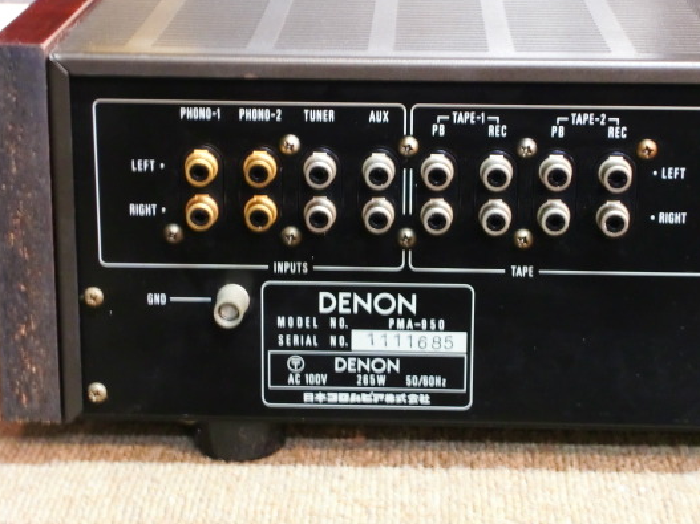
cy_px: 251
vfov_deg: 15.4
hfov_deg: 20.4
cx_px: 379
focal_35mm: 96
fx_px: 1941
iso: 400
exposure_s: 1/6
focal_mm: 13.9
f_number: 4.6
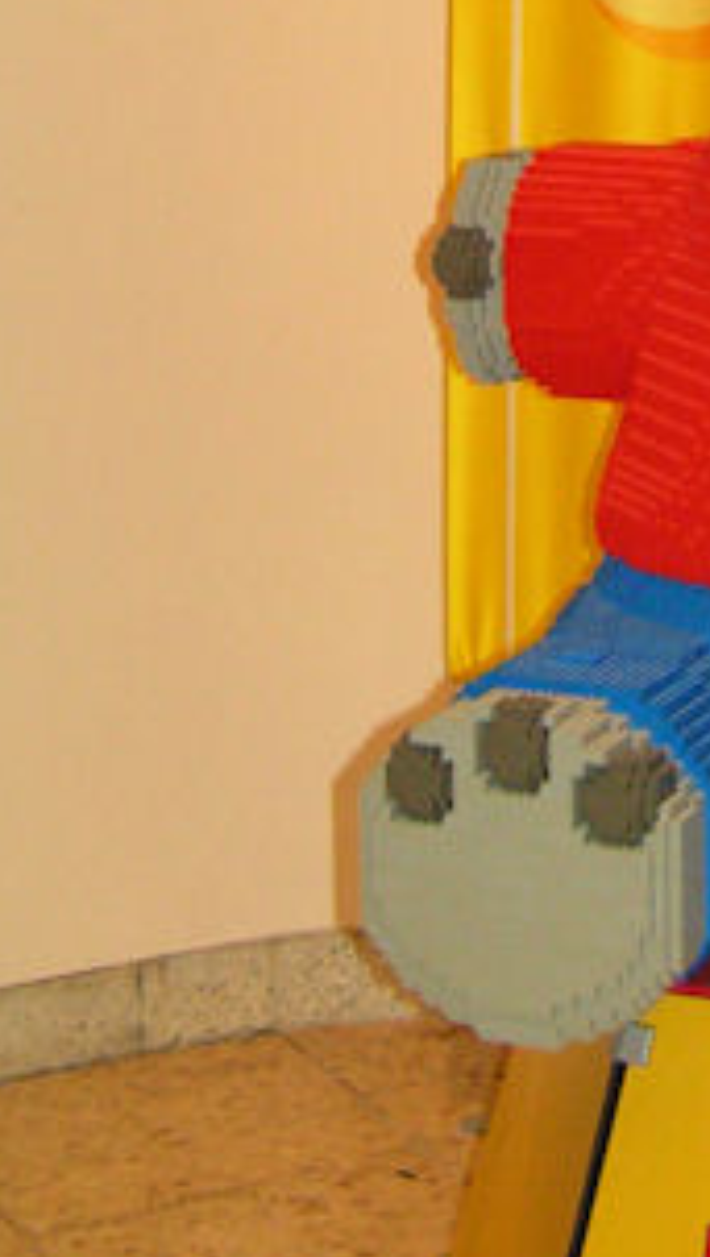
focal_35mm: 93
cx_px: 1053
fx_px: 3105
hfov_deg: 12.4
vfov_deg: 22.2
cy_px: 46
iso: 200
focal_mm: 6.3
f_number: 2.8
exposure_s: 1/40
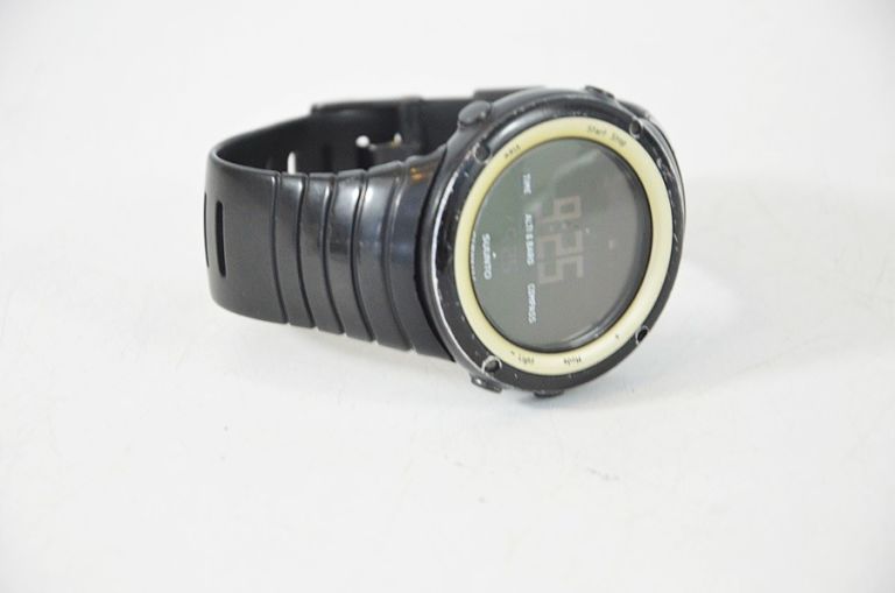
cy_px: 296
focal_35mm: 158
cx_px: 448
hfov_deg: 13.1
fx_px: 3908
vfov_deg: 8.7
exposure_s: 1/100
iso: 1600
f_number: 5.6
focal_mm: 105
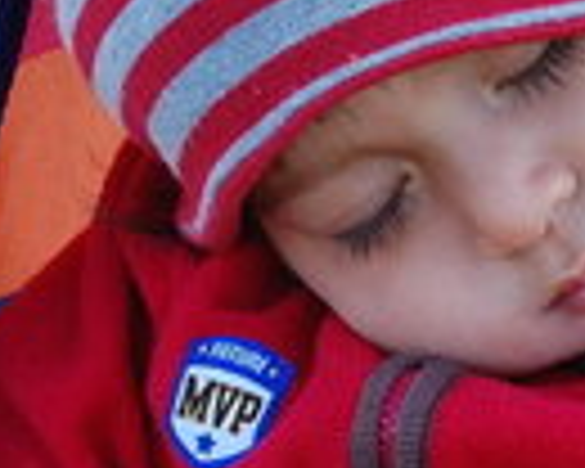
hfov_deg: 5.1
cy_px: 364
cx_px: 477
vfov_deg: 4.0
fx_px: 6619
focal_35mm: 382
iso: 360
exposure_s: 1/125
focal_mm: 55
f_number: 5.6
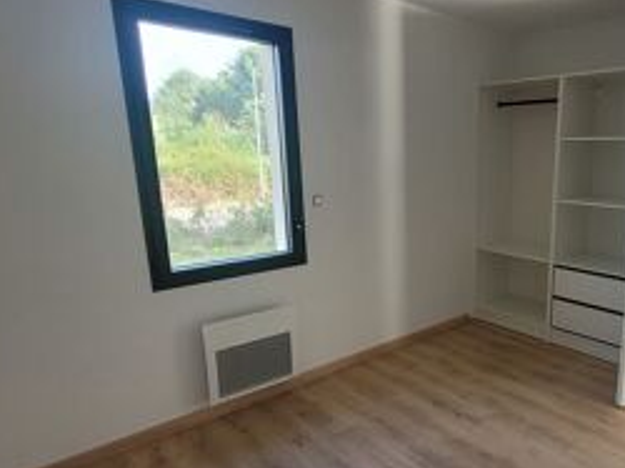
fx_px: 451
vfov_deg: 54.7
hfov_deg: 66.0
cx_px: 452
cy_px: 263
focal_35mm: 25
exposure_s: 1/100
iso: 80
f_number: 2.2
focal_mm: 1.74
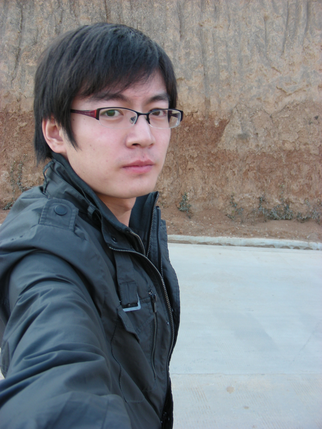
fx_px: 471
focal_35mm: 38
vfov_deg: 49.0
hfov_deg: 37.7
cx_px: 161
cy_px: 214
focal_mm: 6.3
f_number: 3.5
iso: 50
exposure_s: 1/57.7
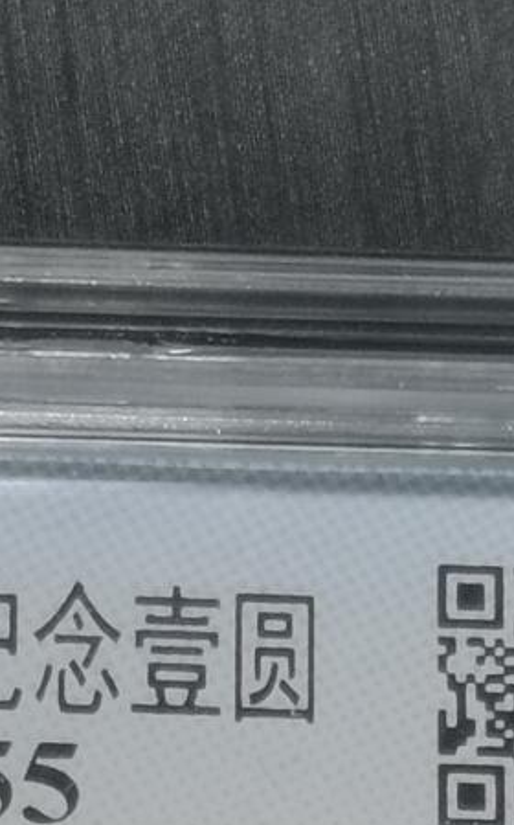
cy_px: 1442
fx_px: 6398
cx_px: 50
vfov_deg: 7.2
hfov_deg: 4.6
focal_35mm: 285
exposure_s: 1/120
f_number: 1.8
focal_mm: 5.58
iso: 100
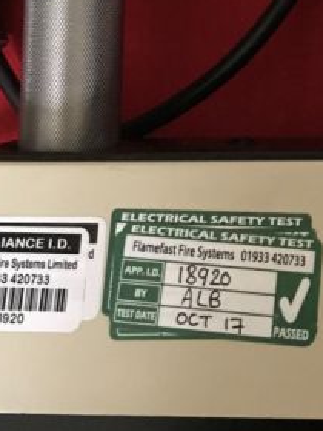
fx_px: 933
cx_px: 317
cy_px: -33
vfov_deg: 24.4
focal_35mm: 75
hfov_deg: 19.1
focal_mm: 3.99
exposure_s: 1/4
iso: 125
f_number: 1.8
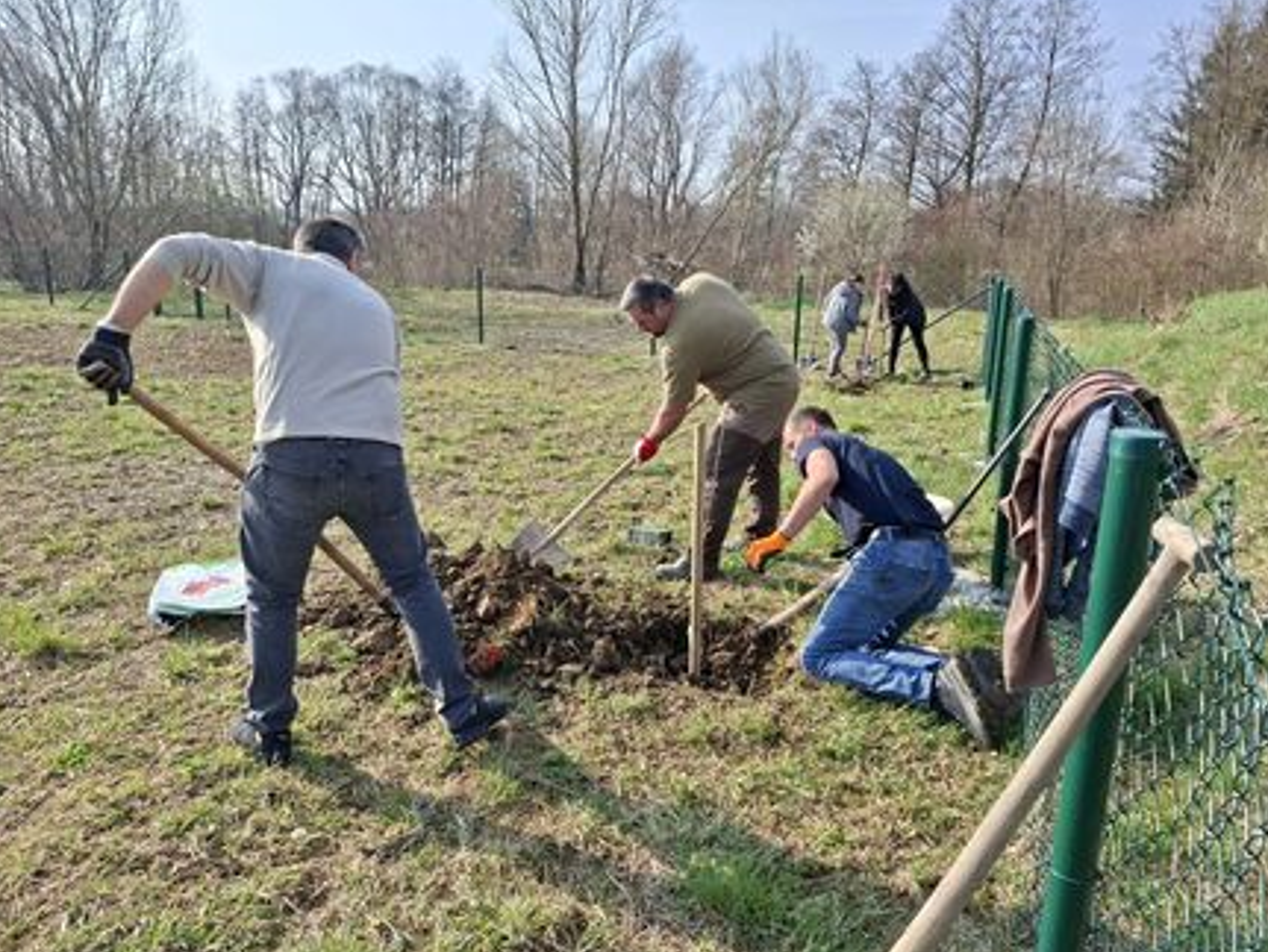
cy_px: 476
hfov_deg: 71.6
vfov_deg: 56.9
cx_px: 633
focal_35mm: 24
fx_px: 880
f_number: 1.8
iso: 50
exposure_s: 1/1560
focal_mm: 5.54
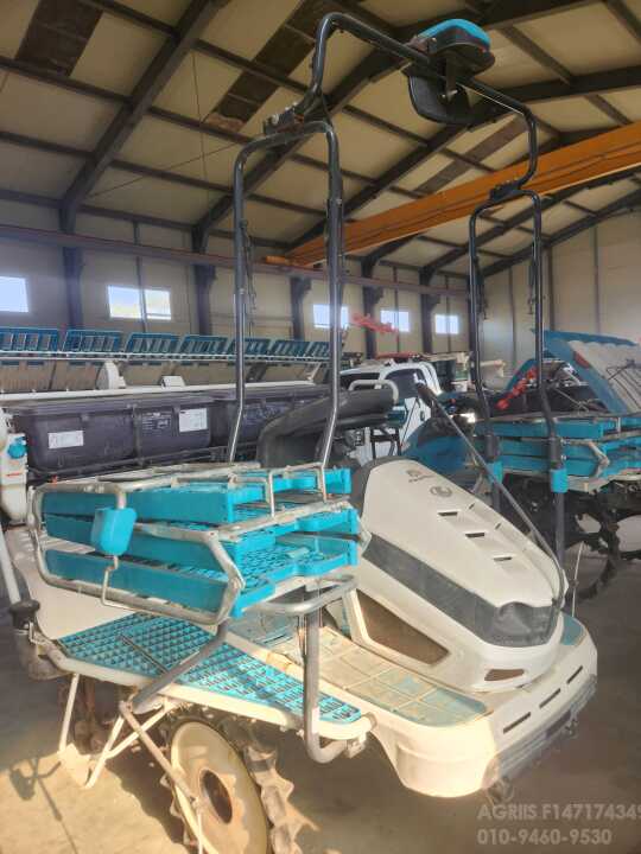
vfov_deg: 73.9
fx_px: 568
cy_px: 427
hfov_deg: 58.9
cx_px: 320
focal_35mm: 23
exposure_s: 1/180
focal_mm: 5.4
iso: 50
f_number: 1.8
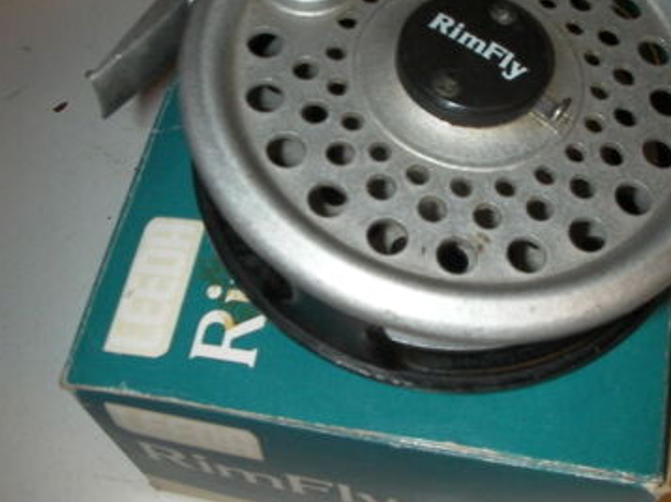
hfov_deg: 37.4
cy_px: 195
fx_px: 988
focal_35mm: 51
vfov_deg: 28.4
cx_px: 407
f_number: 5.6
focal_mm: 6.3
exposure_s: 1/30
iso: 200
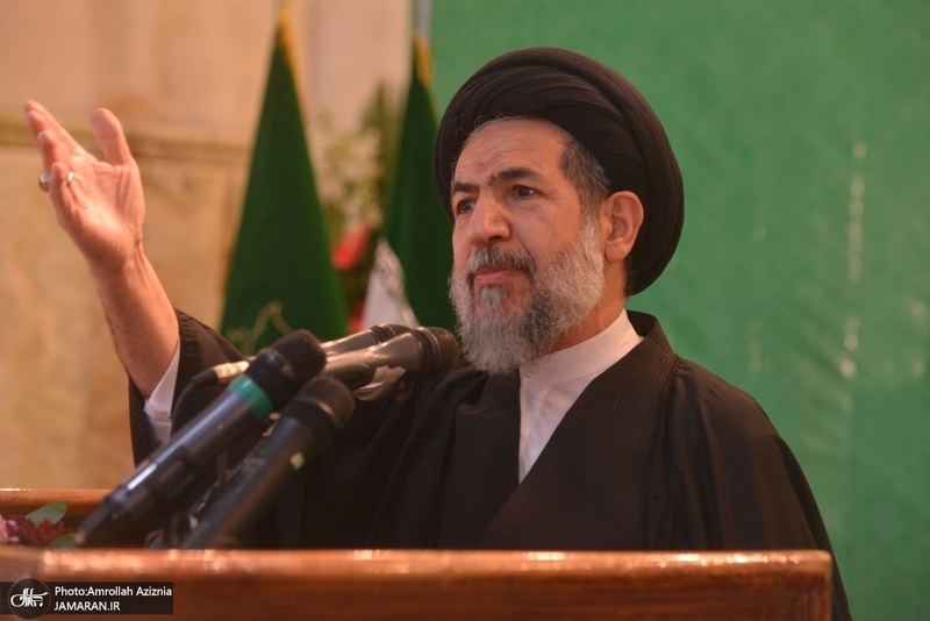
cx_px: 465
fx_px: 3359
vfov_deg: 10.6
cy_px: 310
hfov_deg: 15.8
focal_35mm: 130
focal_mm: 130
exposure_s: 1/50
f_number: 5
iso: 1000
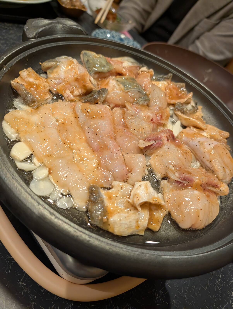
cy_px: 154
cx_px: 116
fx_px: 215
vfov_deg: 71.5
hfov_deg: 56.9
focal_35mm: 24
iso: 519
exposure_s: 1/120
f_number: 1.68
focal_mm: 6.9
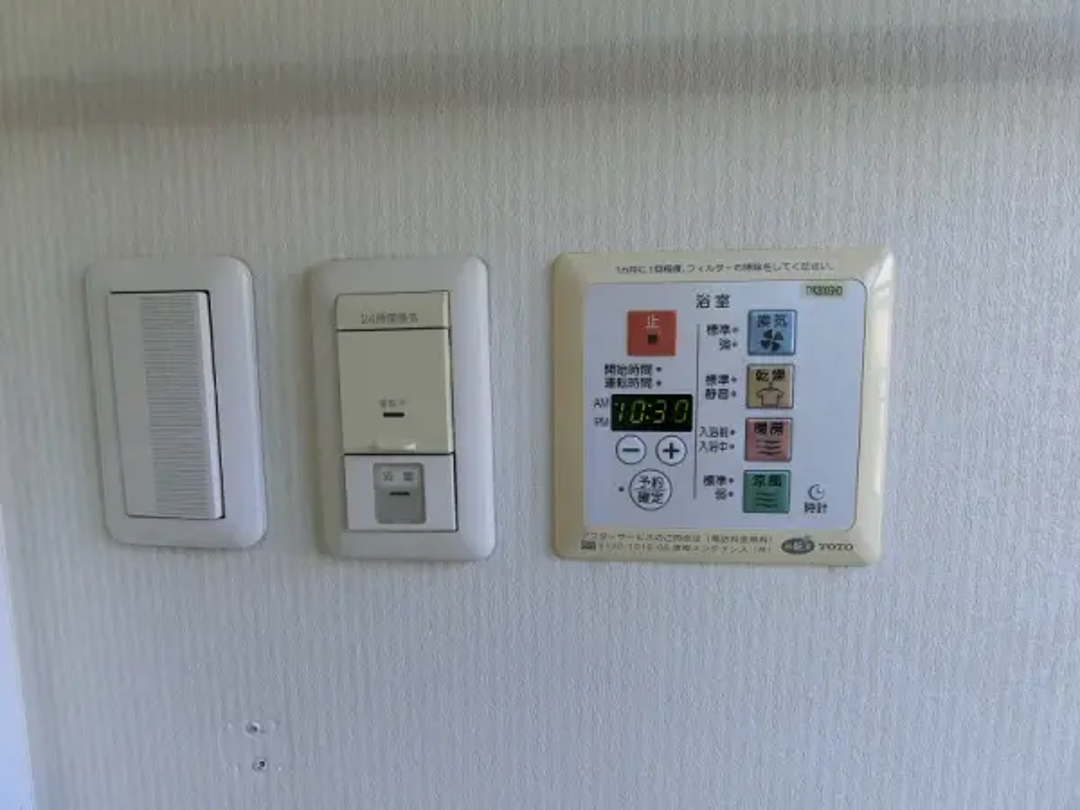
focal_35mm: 19
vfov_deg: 68.7
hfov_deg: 84.7
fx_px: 593
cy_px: 405
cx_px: 540
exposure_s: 1/125
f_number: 2.7
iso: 320
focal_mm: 4.06
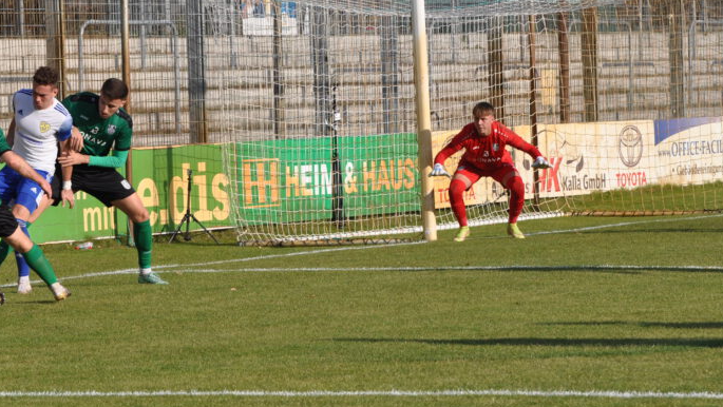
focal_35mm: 211
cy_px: 171
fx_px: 4047
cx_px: 400
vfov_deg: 5.8
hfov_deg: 10.2
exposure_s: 1/800
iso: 200
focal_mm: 90
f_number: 7.1
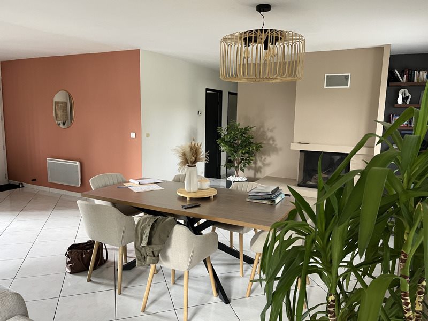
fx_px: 321
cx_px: 214
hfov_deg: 67.3
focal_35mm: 26
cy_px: 160
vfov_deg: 53.1
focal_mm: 5.1
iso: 160
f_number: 1.6
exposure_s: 1/60
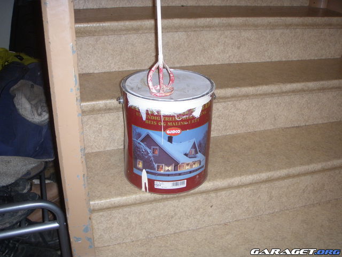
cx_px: 171
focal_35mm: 38
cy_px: 128
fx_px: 375
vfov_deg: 37.7
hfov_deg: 49.0
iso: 200
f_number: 3.5
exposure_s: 1/30
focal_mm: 6.7
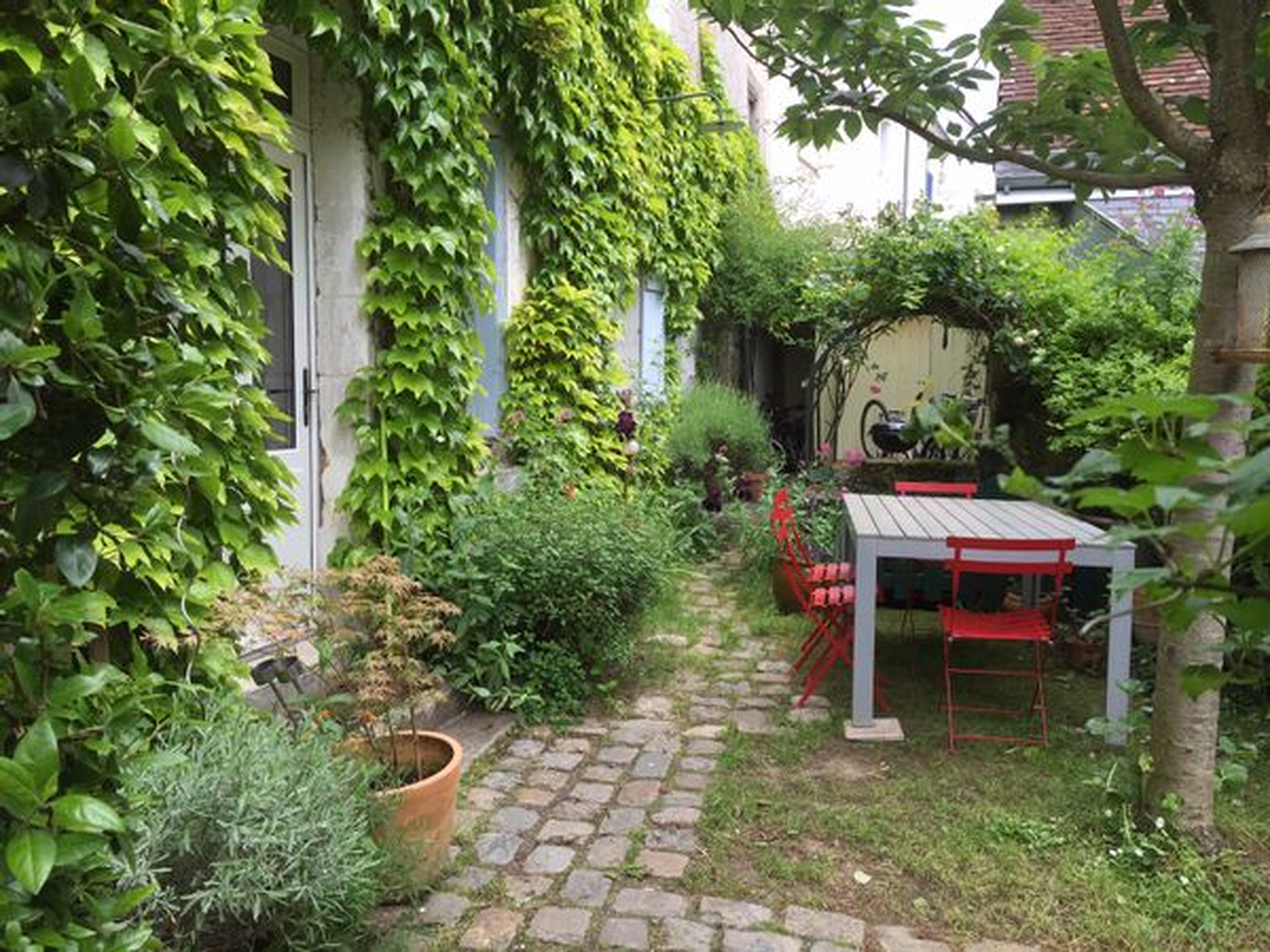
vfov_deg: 48.2
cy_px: 476
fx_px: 1064
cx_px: 635
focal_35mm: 29
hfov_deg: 61.7
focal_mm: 4.15
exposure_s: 1/363
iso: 32
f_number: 2.2
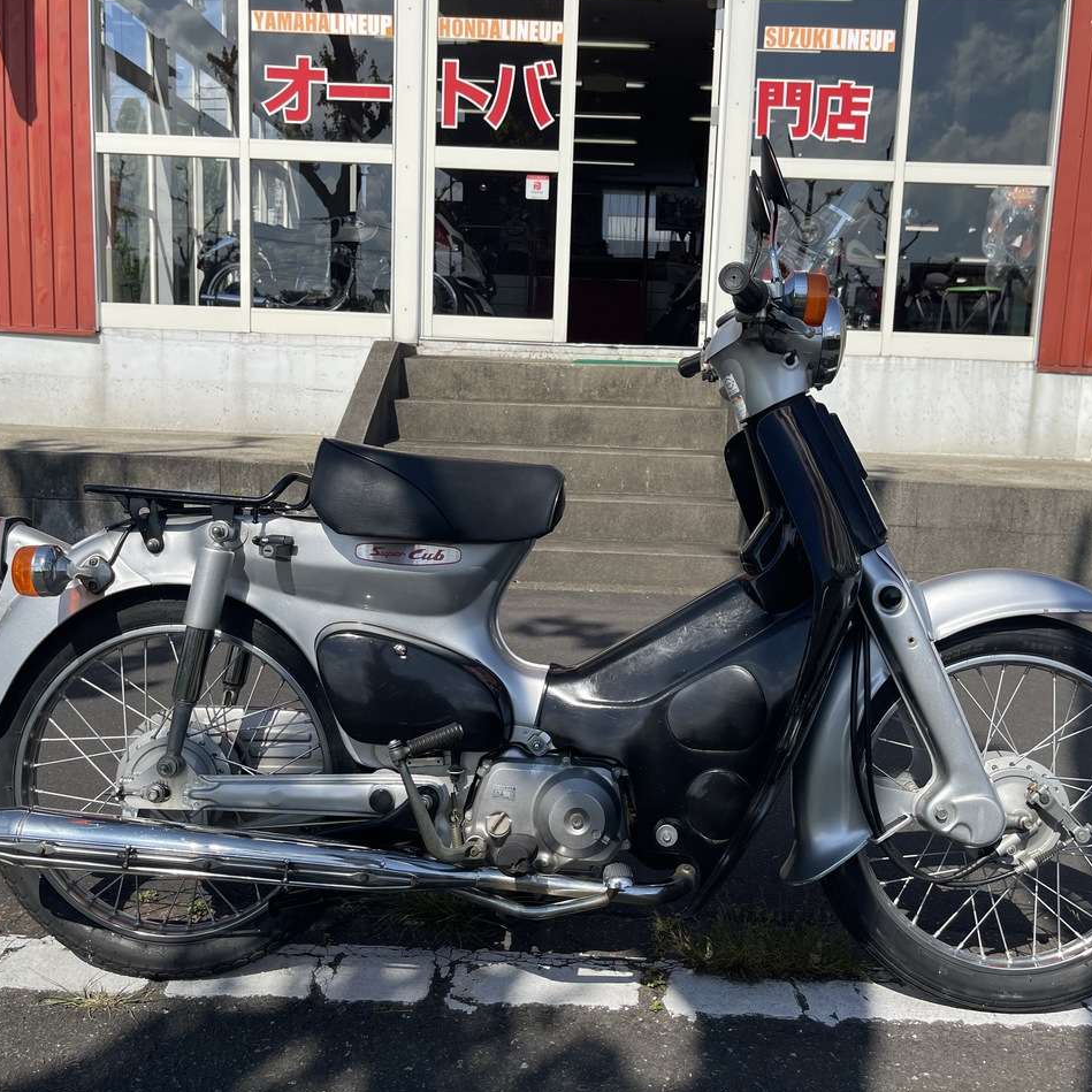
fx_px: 1106
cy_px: 544
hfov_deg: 52.5
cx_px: 582
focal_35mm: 31
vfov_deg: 52.5
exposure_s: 1/4525
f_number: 1.6
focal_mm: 5.1
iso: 32
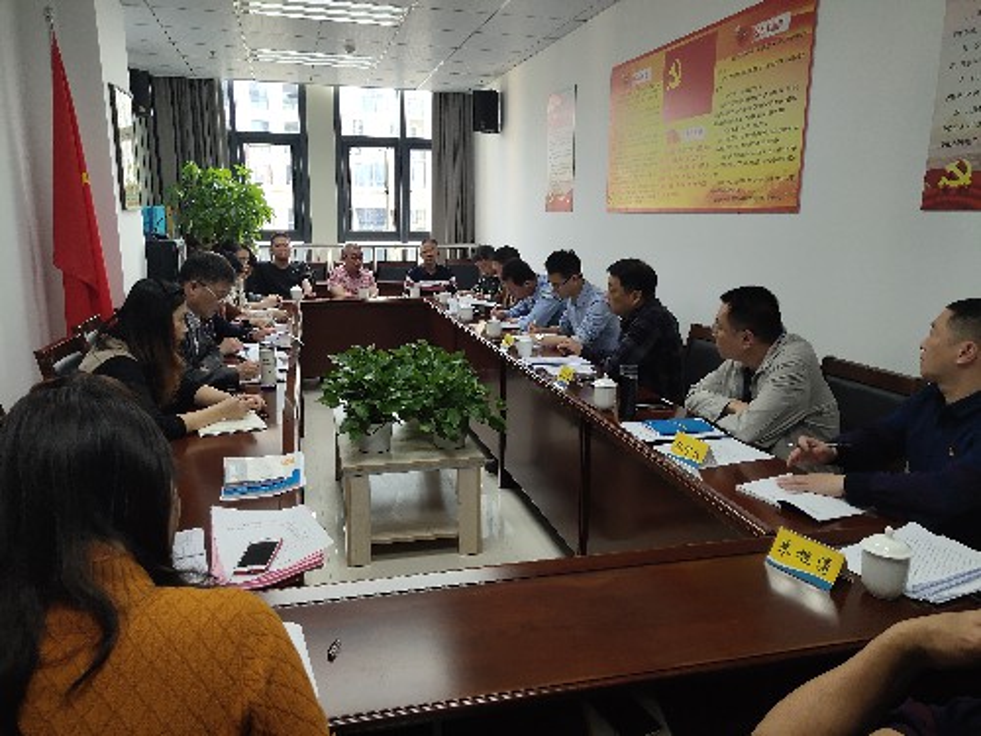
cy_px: 368
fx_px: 822
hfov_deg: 61.7
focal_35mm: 29
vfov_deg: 48.2
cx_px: 490
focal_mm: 4.27
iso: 174
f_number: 1.8
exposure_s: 1/100
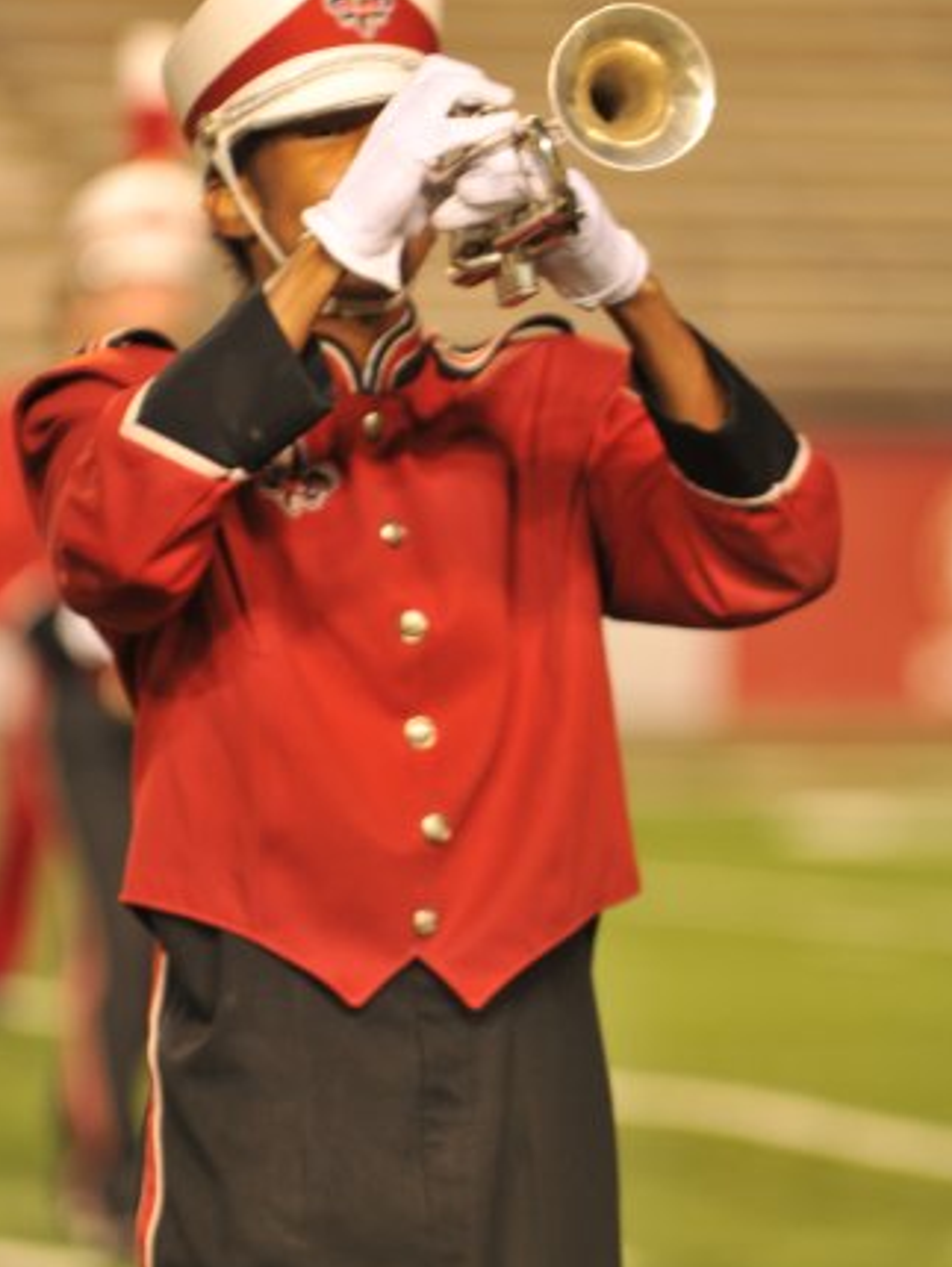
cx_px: 470
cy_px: 572
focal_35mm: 402
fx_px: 14726
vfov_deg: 4.9
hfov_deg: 3.7
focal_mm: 200
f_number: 2.8
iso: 360
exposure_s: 1/60
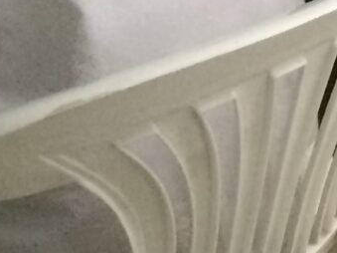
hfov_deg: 8.6
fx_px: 2131
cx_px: 671
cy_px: -616
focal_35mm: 219
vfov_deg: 6.1
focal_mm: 4.15
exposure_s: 1/33
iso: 320
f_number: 2.2
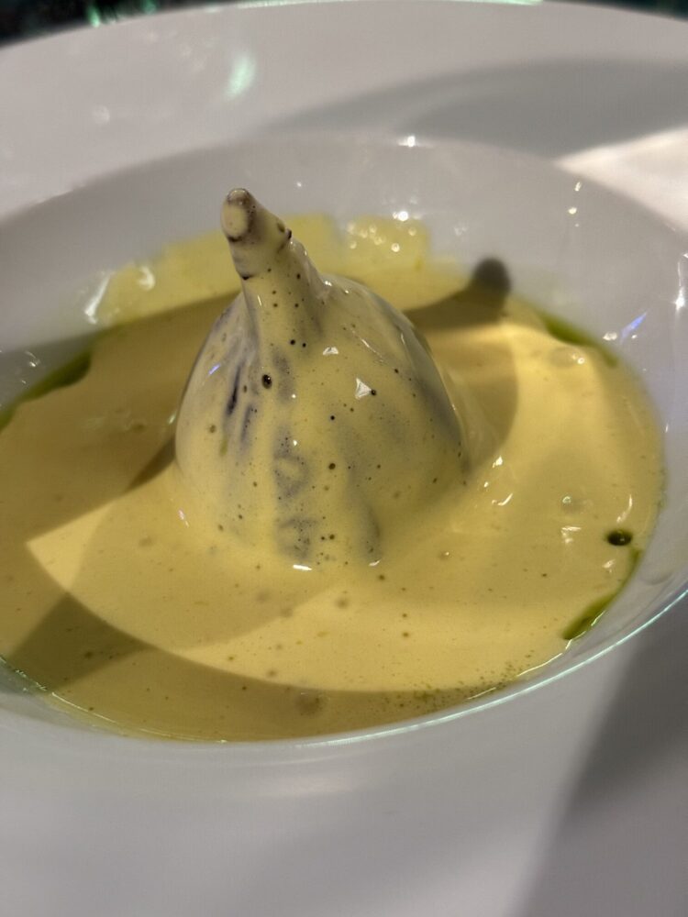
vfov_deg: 39.7
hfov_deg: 30.3
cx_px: 344
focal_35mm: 48
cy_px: 458
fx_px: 1272
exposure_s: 1/50
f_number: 1.78
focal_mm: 6.76
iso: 250
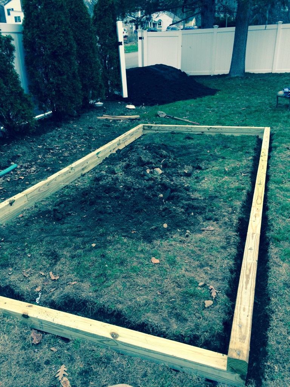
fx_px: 335
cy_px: 194
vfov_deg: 60.0
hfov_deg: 46.8
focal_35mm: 30
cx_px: 145
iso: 50
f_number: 2.2
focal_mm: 4.12
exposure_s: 1/120
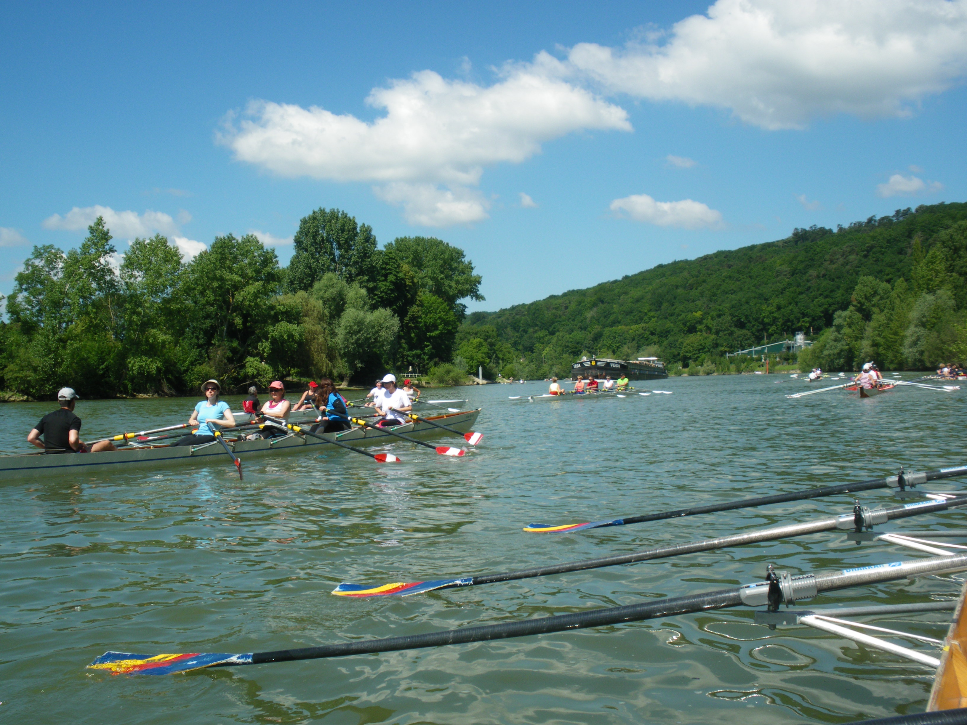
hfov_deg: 51.4
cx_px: 484
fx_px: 1006
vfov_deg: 39.7
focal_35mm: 36
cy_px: 362
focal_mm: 6.3
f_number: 5.4
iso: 64
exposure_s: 1/320
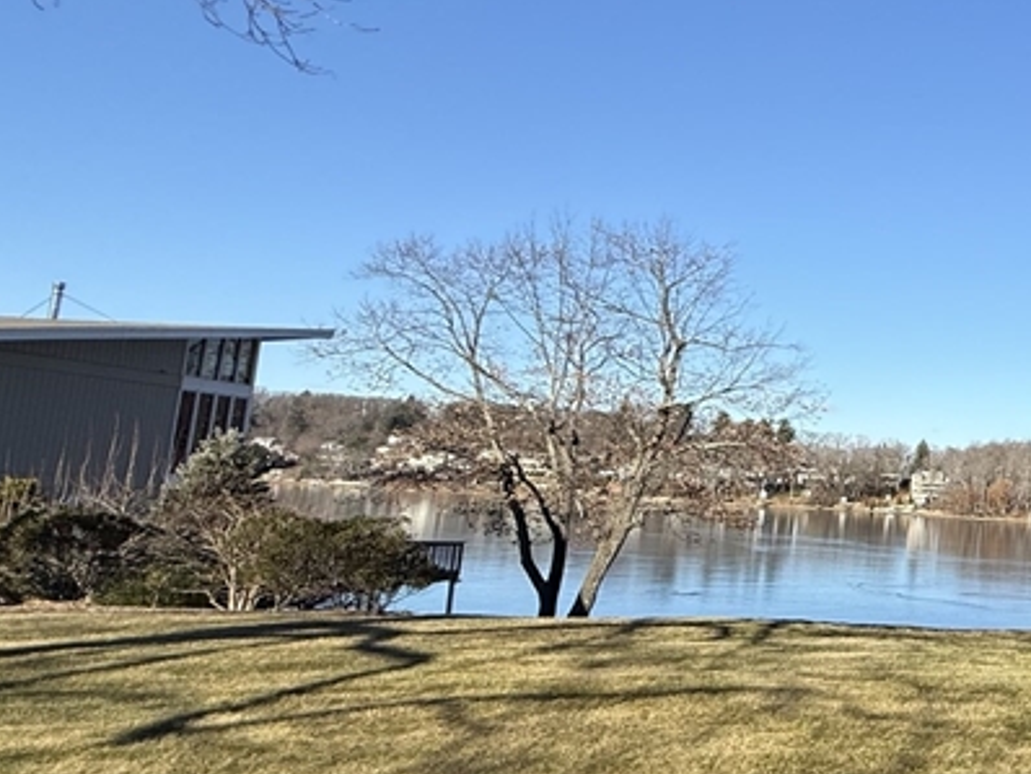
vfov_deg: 39.7
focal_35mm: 36
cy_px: 378
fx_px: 1073
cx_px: 1243
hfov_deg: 38.0
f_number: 2.2
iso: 50
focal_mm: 2.22
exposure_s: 1/1698
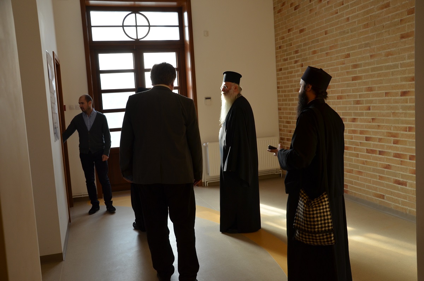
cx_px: 212
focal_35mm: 33
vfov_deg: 39.8
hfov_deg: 57.3
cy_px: 140
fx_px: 388
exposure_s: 1/125
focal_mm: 22
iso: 400
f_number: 5.6
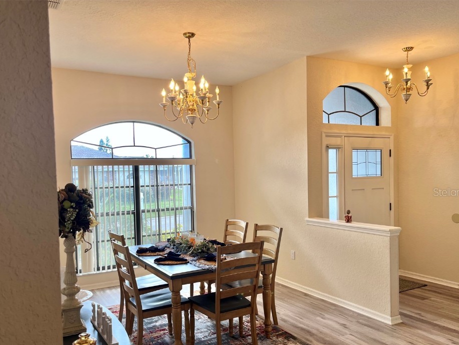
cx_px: 224
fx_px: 385
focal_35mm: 29
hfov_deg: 61.6
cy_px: 192
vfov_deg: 48.2
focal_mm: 5.1
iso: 32
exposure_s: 1/120
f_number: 1.6
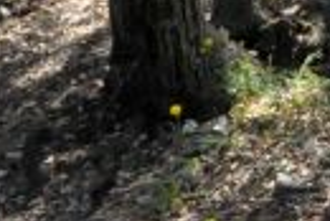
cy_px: -533
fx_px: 1945
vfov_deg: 5.9
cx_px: 739
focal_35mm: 212
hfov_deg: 8.9
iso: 2500
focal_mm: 18
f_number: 22
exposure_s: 1/200
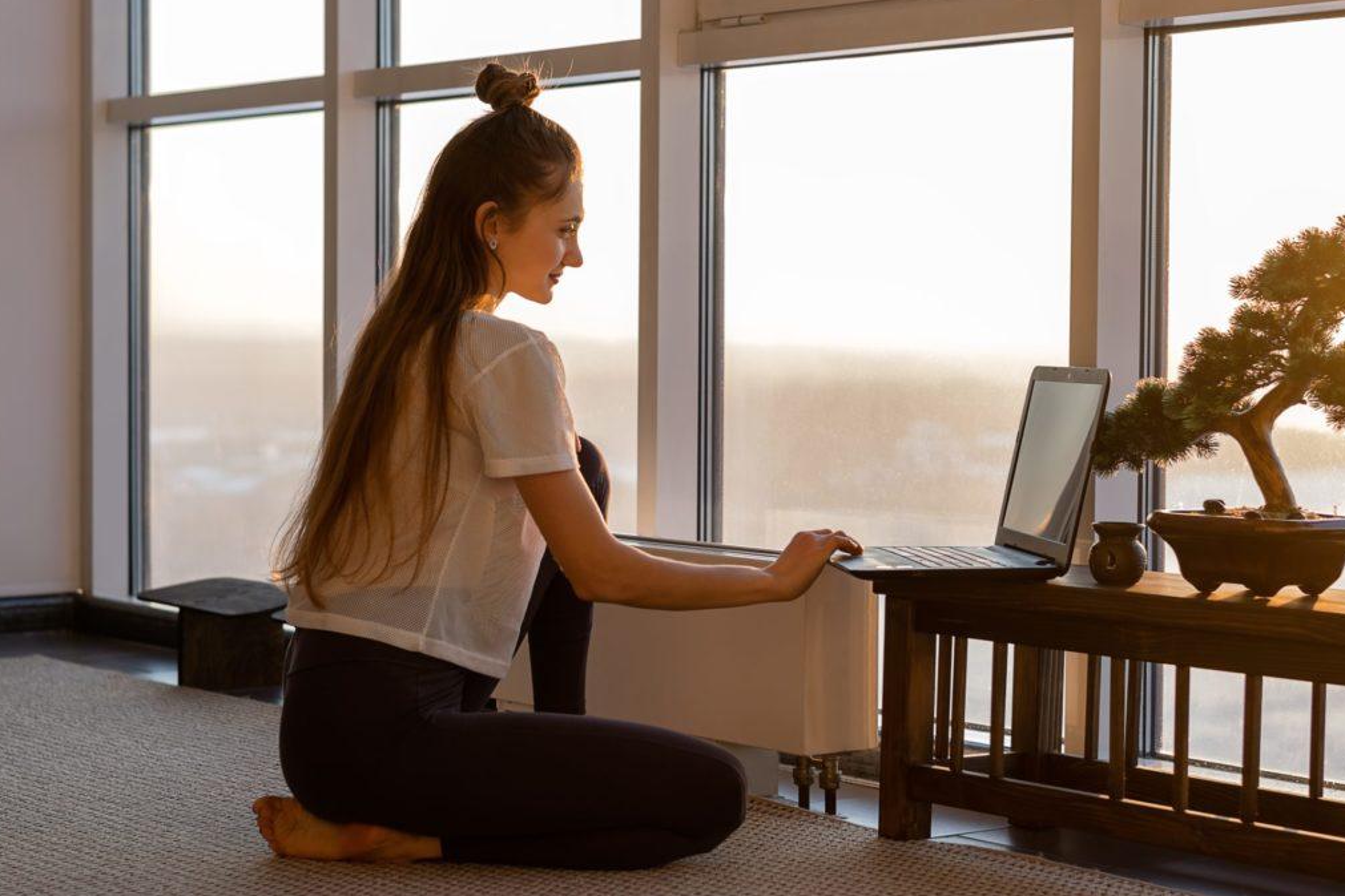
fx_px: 2839
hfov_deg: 26.7
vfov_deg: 17.9
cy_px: 446
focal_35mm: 76
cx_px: 672
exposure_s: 1/125
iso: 200
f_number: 2.8
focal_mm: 50
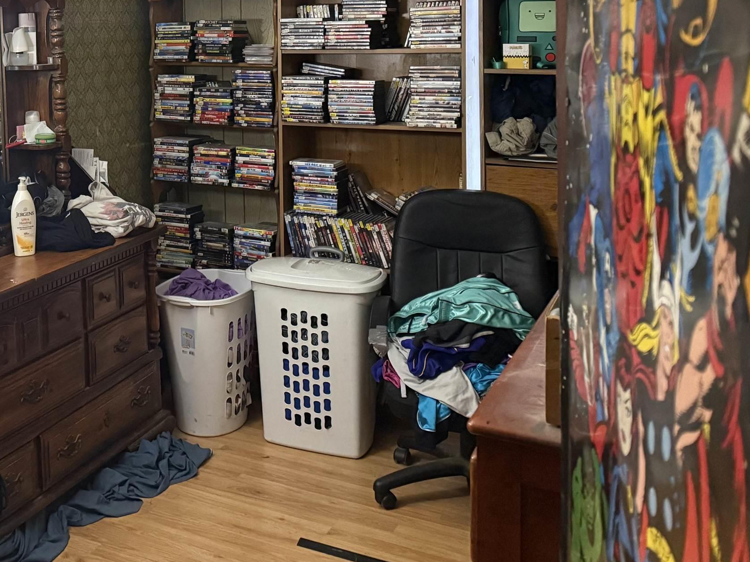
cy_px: 52
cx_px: 129
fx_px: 953
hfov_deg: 40.8
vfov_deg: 31.3
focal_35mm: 44
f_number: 1.78
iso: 800
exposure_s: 1/40
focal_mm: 6.76
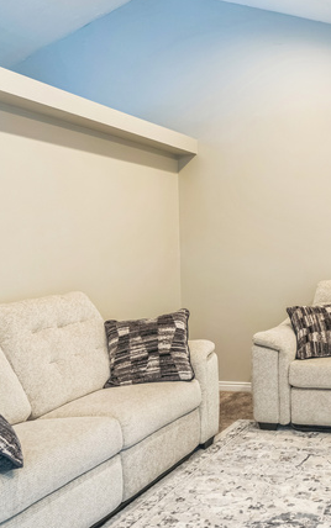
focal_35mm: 39
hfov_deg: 30.6
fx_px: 562
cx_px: 329
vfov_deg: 50.4
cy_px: 256
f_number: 8
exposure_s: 1
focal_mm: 16
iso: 200
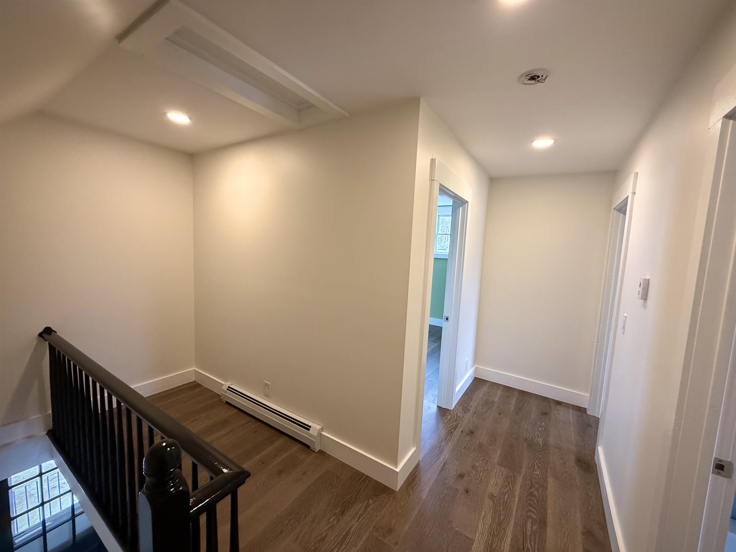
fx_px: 298
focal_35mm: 14
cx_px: 368
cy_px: 276
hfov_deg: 102.1
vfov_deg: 85.7
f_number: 2.2
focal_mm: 2.22
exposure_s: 1/120
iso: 200
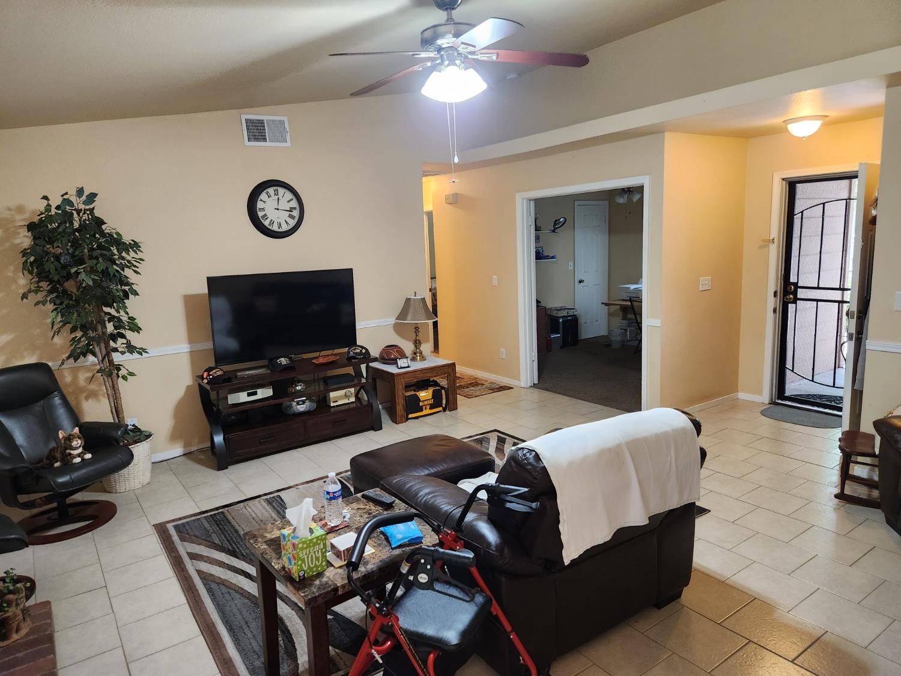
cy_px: 338
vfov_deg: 58.9
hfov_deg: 73.9
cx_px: 450
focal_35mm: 23
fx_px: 599
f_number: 1.8
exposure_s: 1/120
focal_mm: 5.4
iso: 640
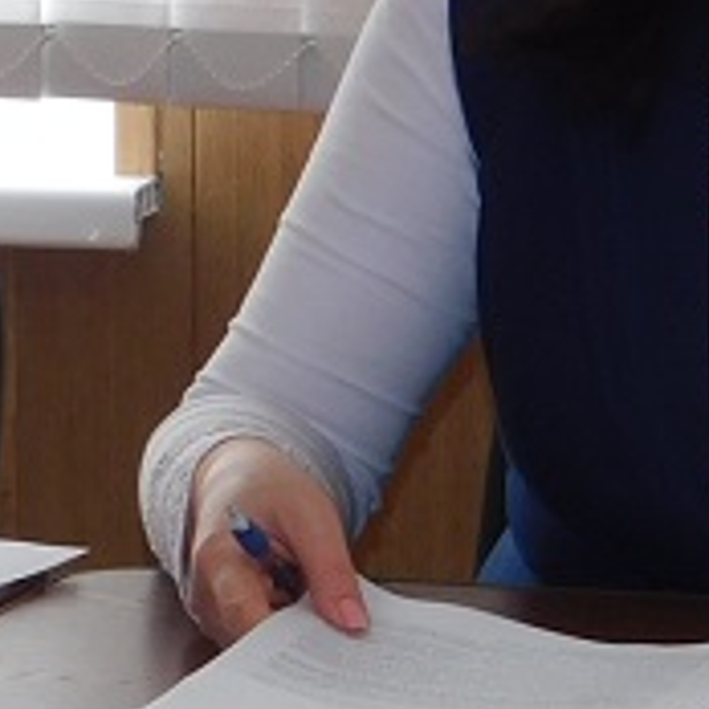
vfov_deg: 4.4
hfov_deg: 4.3
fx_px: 9223
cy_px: 141
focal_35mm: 398
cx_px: 1650
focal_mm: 14.2
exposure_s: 1/60
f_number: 4.4
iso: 140
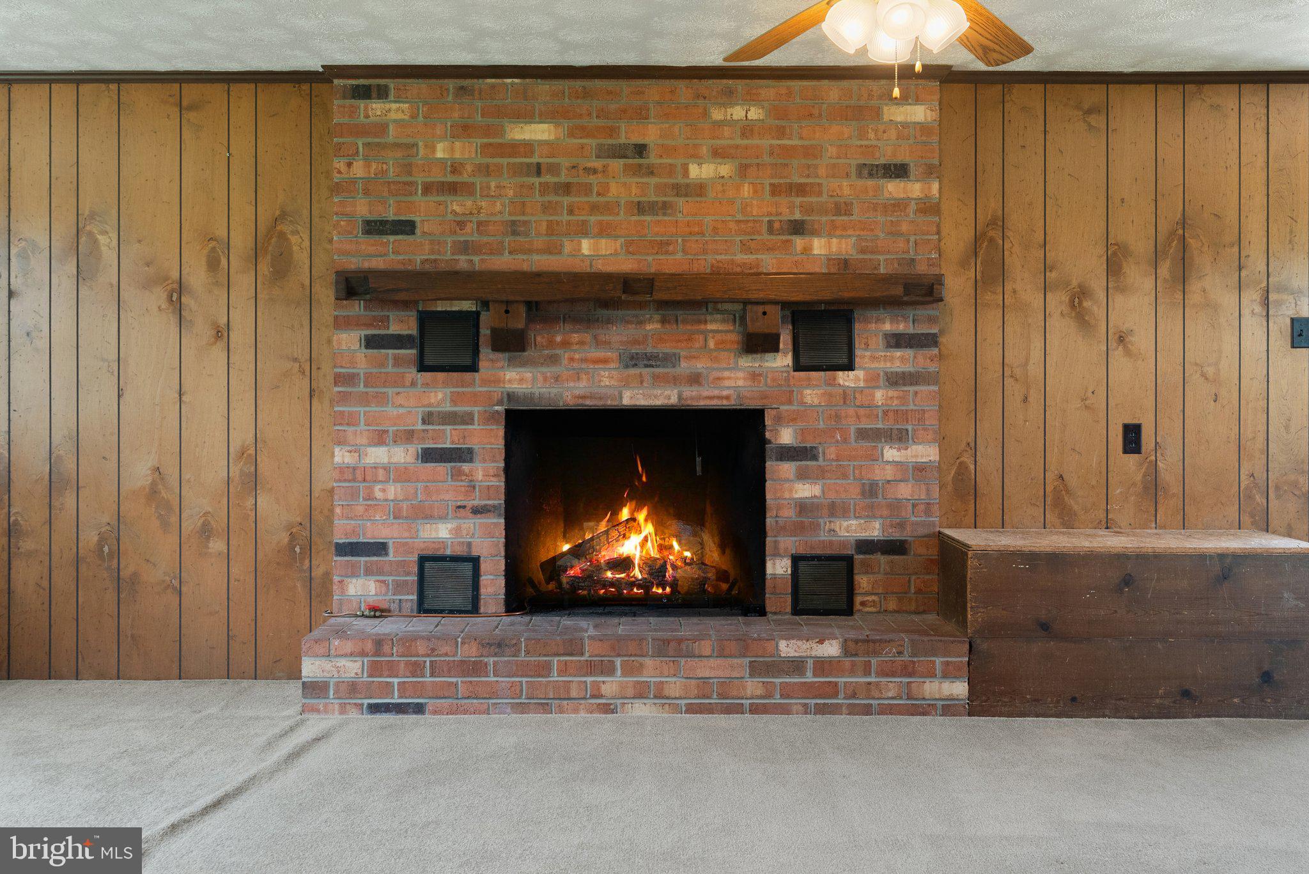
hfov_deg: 54.4
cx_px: 654
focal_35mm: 35
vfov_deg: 37.9
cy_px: 437
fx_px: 1273
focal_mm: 35
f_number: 8
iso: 640
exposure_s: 1/1.67
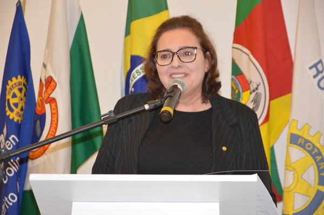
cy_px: 108
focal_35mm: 147
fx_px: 1322
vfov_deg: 9.3
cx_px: 162
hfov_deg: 14.0
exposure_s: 1/60
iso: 2800
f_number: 5.6
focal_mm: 98
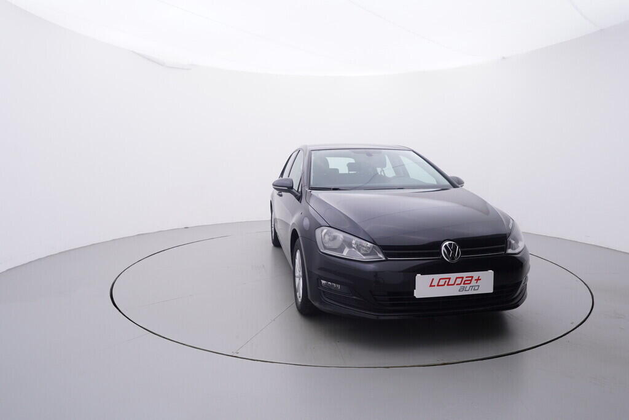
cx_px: 314
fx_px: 393
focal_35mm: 22
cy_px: 210
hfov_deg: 77.3
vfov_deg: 56.2
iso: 200
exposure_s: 1/80
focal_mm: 15
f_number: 5
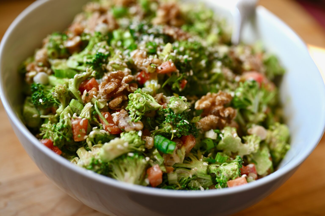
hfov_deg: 39.6
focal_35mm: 50
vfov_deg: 27.0
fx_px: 451
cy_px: 108
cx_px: 162
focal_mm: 50
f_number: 2.2
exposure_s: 1/100
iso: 160
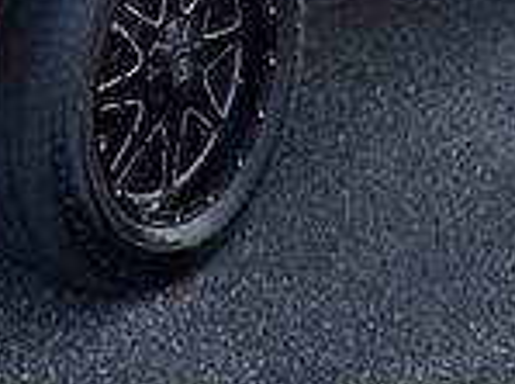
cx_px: 45
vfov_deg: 16.4
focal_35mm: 78
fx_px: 1158
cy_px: -259
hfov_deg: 24.3
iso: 25
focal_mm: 5.4
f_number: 1.8
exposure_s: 1/1250
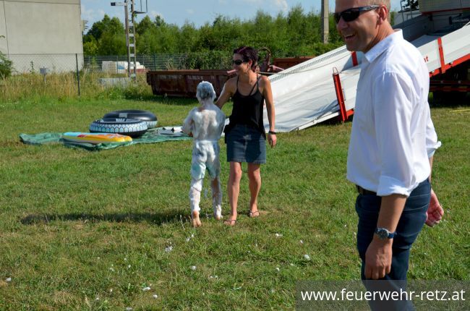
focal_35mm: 60
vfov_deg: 22.5
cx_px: 235
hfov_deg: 33.5
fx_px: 781
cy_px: 156
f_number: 8
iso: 100
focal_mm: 40
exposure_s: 1/320
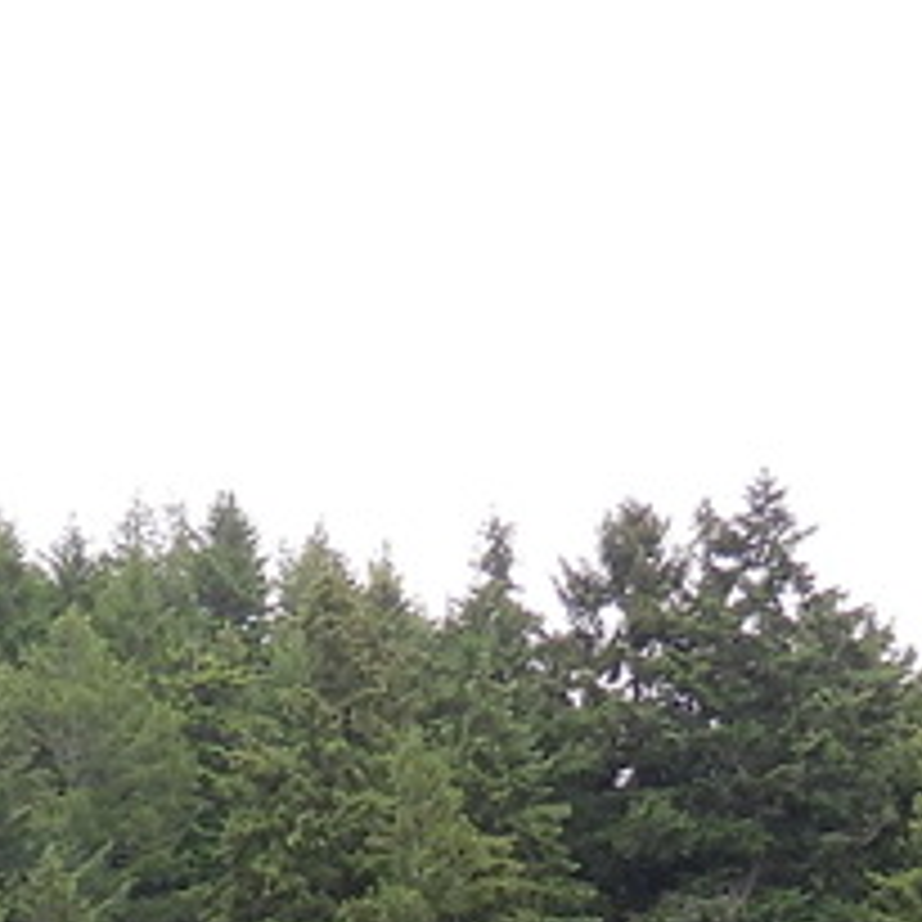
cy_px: 2019
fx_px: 7805
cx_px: -801
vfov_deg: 6.5
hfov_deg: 6.6
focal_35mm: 259
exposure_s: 1/60
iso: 100
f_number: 3.2
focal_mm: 8.4
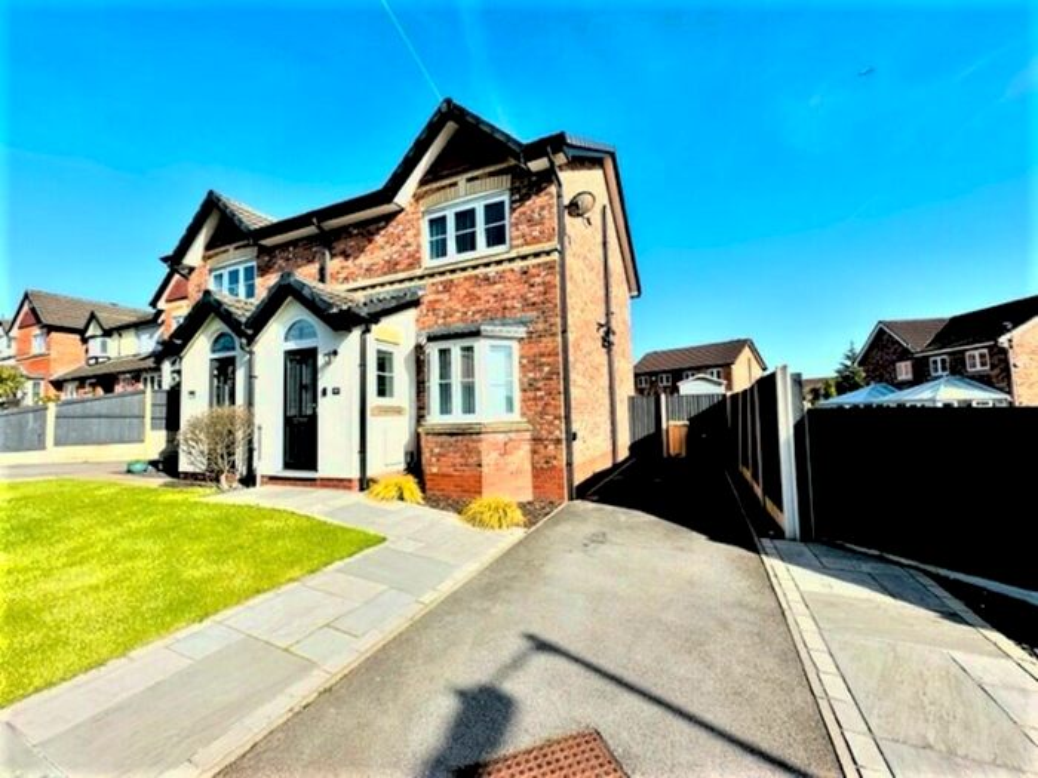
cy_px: 389
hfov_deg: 102.1
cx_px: 519
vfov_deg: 85.7
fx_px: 420
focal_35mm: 14
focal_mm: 2.22
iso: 50
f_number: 2.2
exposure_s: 1/2304
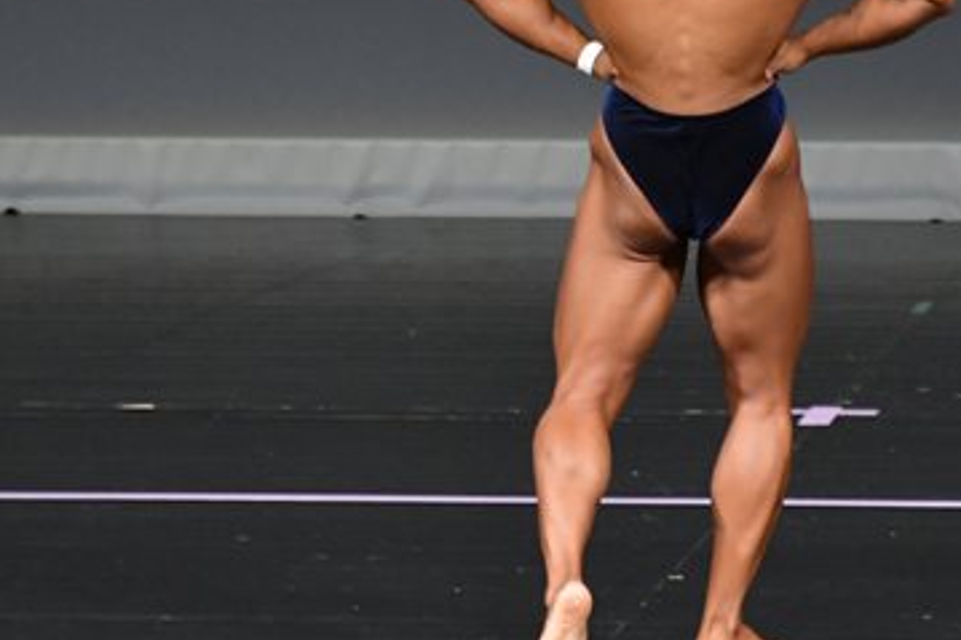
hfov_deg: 2.8
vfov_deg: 1.8
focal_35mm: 744
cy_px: 179
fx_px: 19851
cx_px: 646
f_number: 5.6
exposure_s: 1/400
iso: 4000
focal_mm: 230
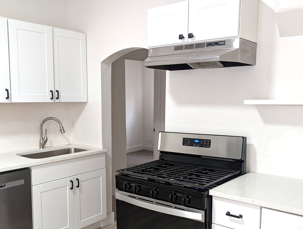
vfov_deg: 40.6
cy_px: 141
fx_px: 307
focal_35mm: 35
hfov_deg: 52.4
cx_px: 136
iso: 102
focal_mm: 6.9
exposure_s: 1/30
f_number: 1.68
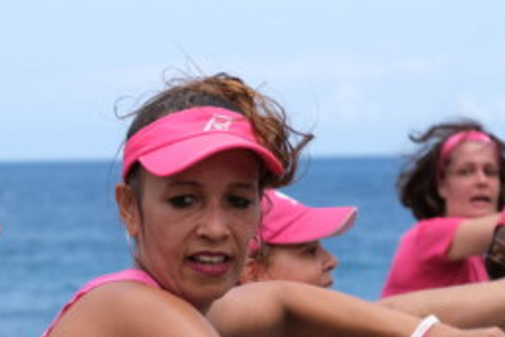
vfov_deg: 5.3
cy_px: 371
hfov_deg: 8.0
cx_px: 22
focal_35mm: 257
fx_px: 3605
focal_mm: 55
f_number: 4
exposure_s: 1/1250
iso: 250
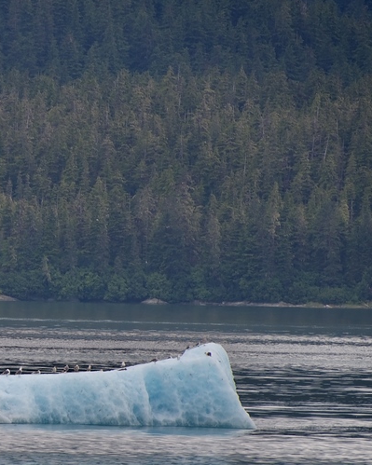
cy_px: 301
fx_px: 9939
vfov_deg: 2.7
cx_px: -48
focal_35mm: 722
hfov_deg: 2.1
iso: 180
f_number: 5.6
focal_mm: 300
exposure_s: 1/640
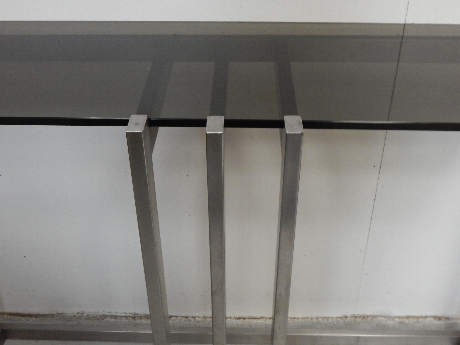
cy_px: 172
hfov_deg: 43.9
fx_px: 571
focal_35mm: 43
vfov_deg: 33.6
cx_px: 230
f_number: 3.6
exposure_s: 1/6
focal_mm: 7.7
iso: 800
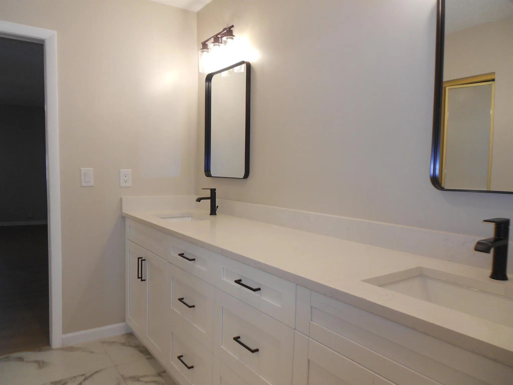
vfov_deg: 53.1
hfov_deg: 67.3
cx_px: 256
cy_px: 192
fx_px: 385
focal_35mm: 26
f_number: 3.2
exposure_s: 1/30
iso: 80
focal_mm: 4.6
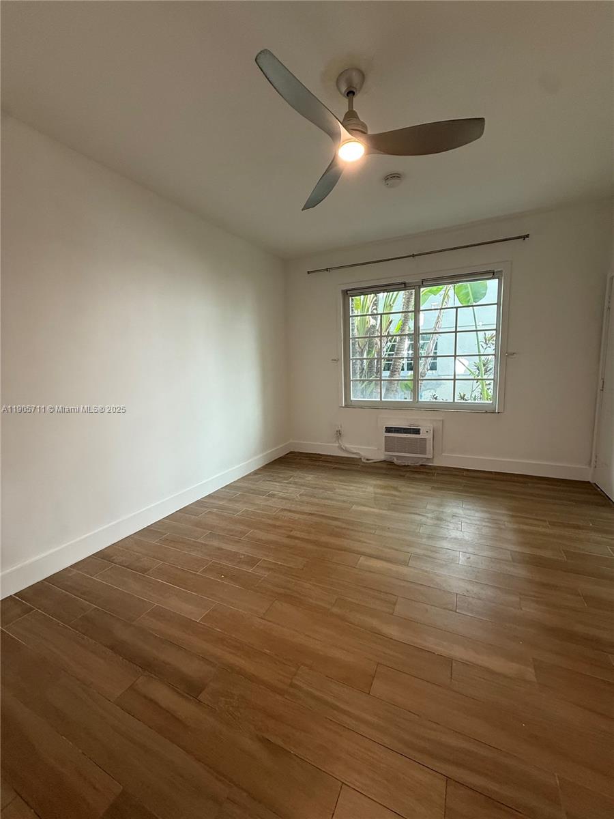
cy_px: 410
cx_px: 307
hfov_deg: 85.7
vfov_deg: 102.1
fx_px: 331
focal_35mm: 14
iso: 200
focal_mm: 2.22
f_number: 2.2
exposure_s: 1/120
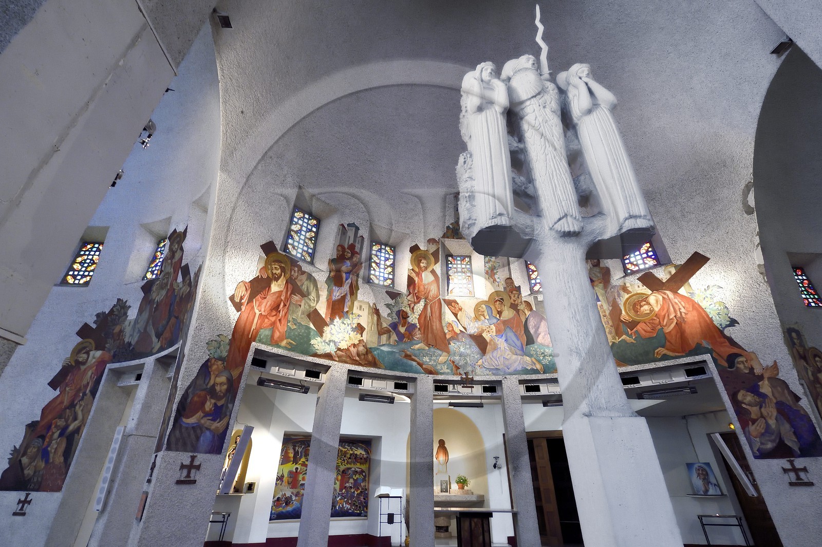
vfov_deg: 77.3
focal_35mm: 15
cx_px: 411
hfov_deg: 100.4
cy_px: 274
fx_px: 342
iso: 3200
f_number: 5.6
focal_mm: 15
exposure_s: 1/25
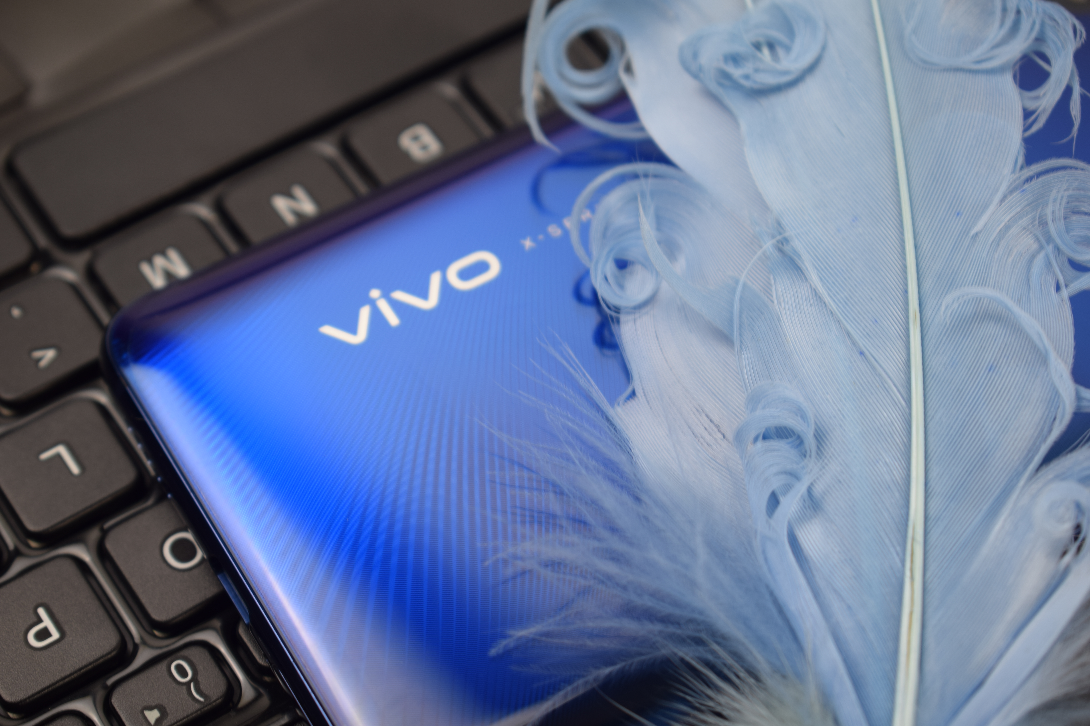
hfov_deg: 24.6
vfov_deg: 16.6
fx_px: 2498
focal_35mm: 82
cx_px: 545
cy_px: 363
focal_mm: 55
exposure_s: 1/20
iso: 100
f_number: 5.6
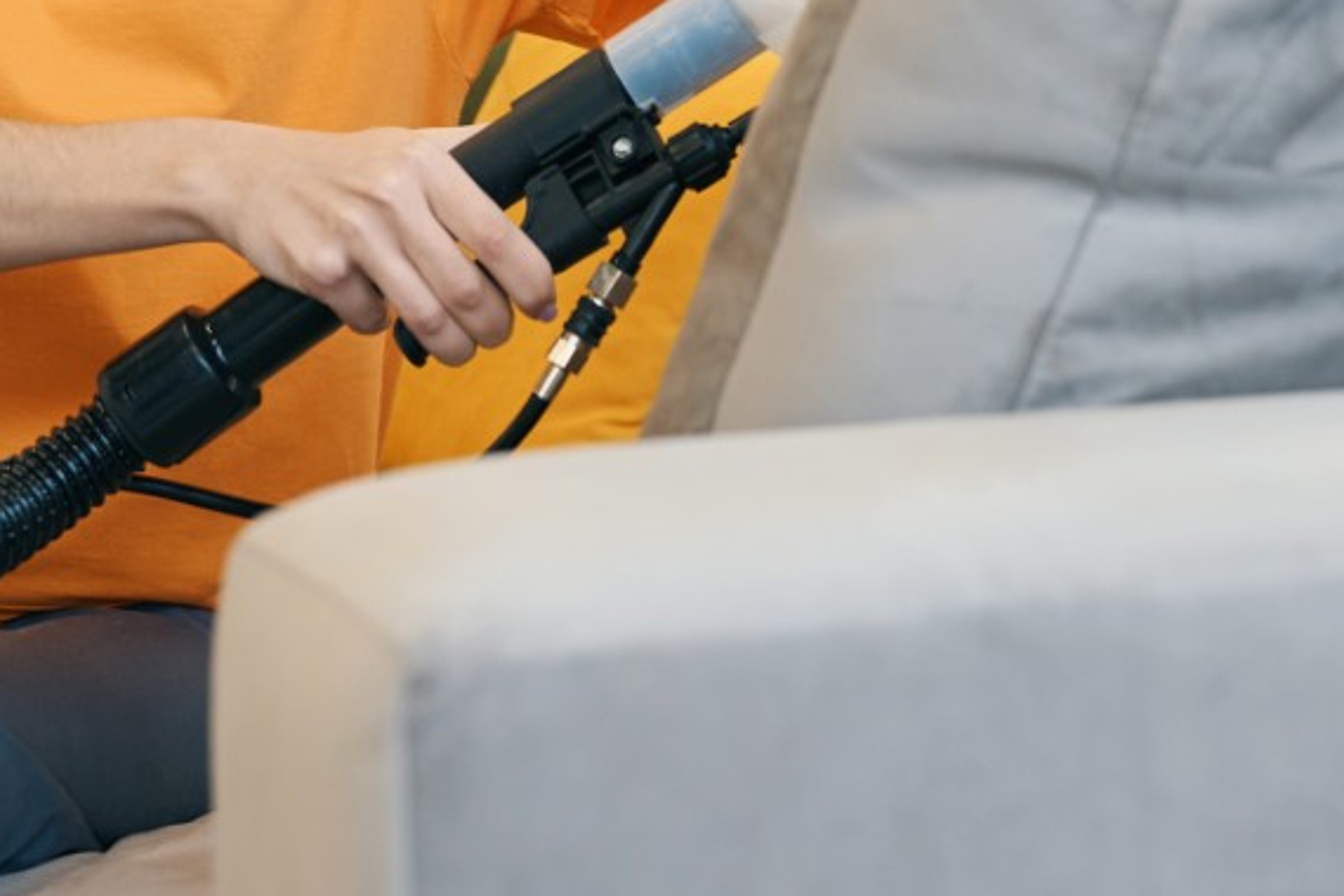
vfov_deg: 18.5
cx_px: 620
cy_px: 42
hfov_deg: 28.0
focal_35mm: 72
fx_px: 2693
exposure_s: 1/200
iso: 640
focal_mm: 25.4
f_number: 2.8
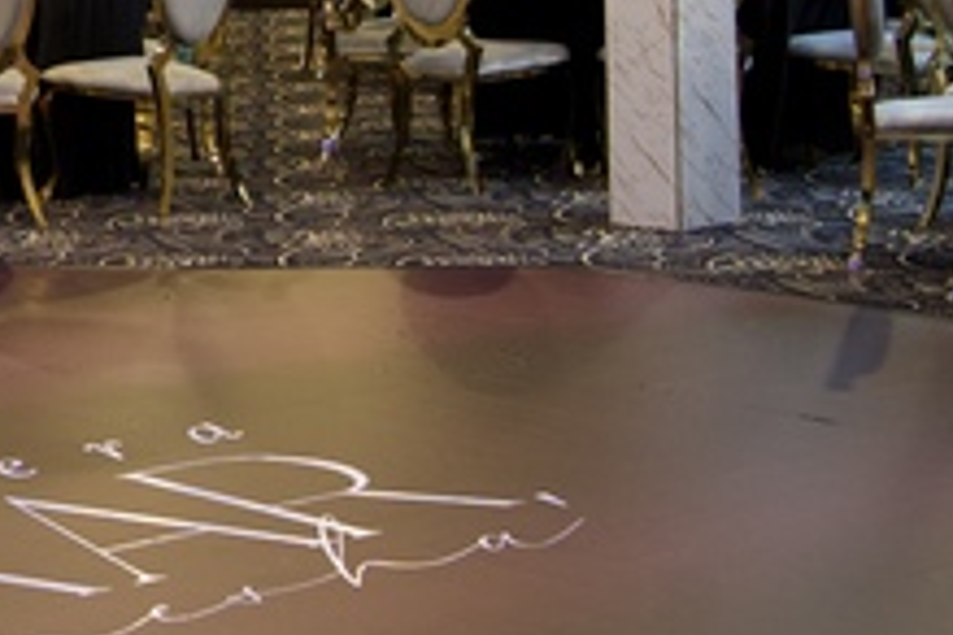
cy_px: -43
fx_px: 2541
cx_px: -109
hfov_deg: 20.2
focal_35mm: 96
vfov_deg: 14.0
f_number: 4
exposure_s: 1/160
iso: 3200
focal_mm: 35
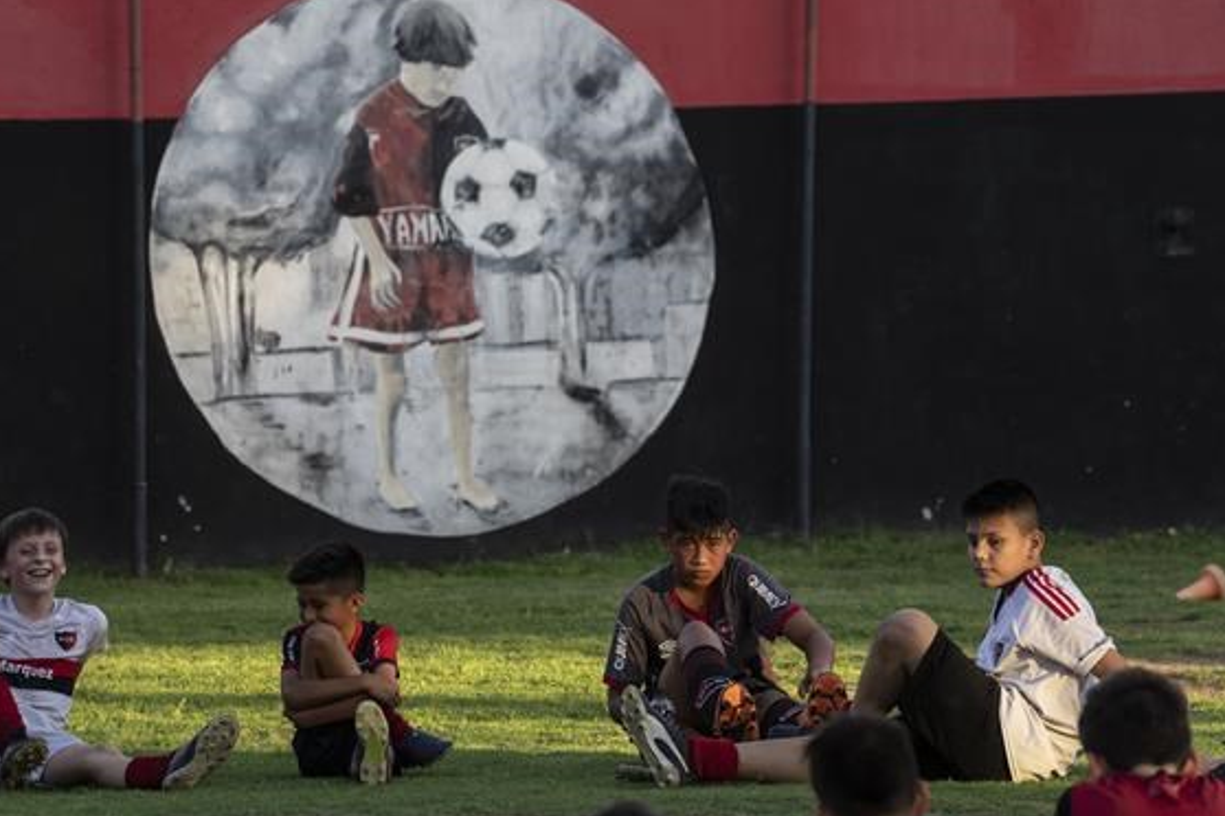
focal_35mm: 233
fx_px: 7928
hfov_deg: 8.8
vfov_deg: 5.9
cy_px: 361
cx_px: 555
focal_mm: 200
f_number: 7.1
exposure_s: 1/250
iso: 500
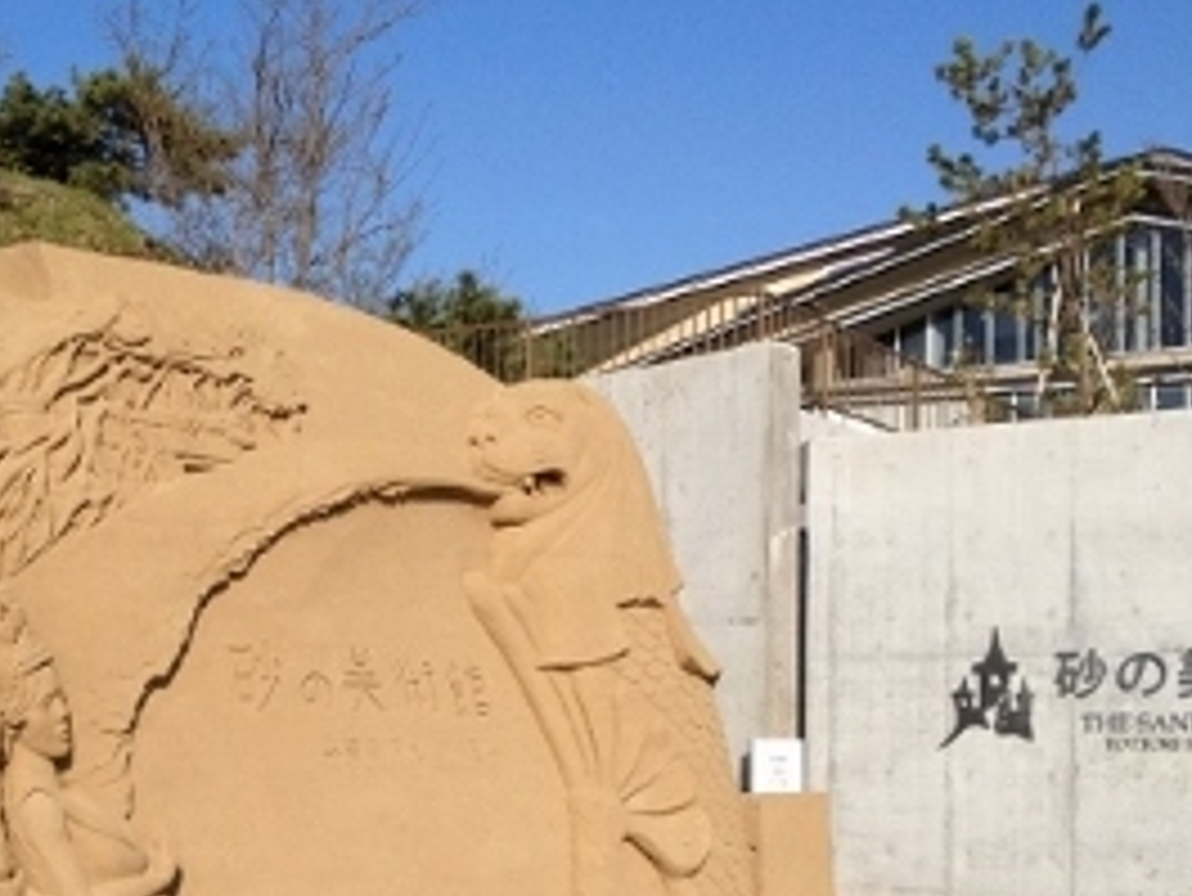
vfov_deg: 22.0
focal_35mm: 66
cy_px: 691
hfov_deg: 29.0
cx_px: 337
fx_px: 2274
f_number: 2.4
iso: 50
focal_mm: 4.28
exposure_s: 1/2404
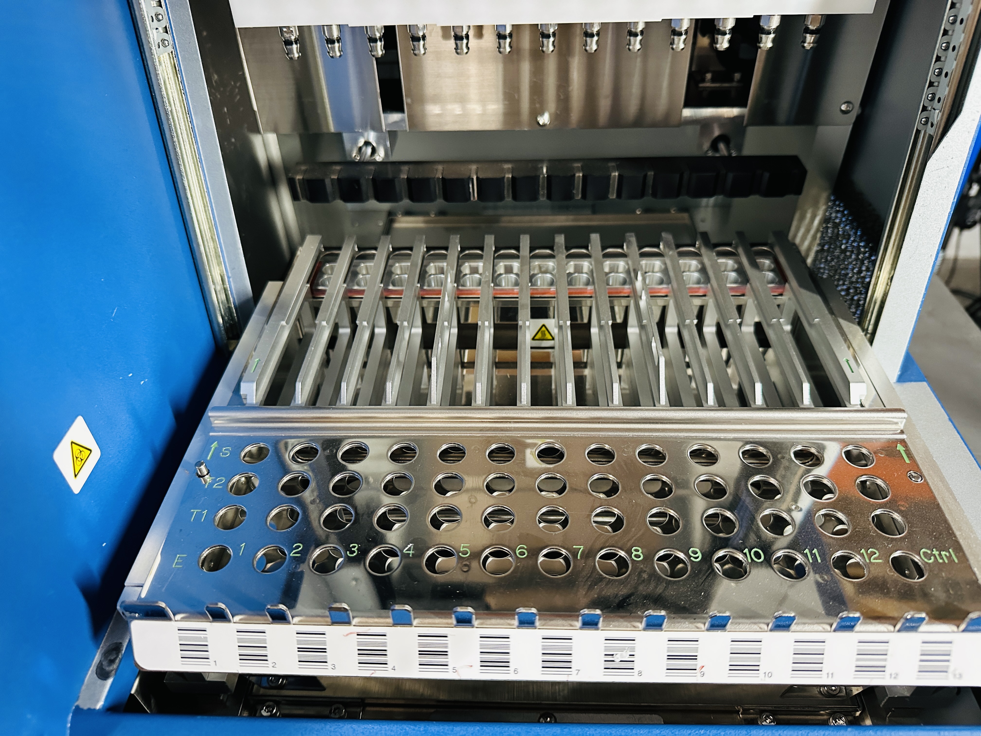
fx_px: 680
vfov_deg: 56.8
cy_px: 368
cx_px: 490
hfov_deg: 71.6
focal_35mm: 24
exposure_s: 1/60
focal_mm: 6.86
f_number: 1.78
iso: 640
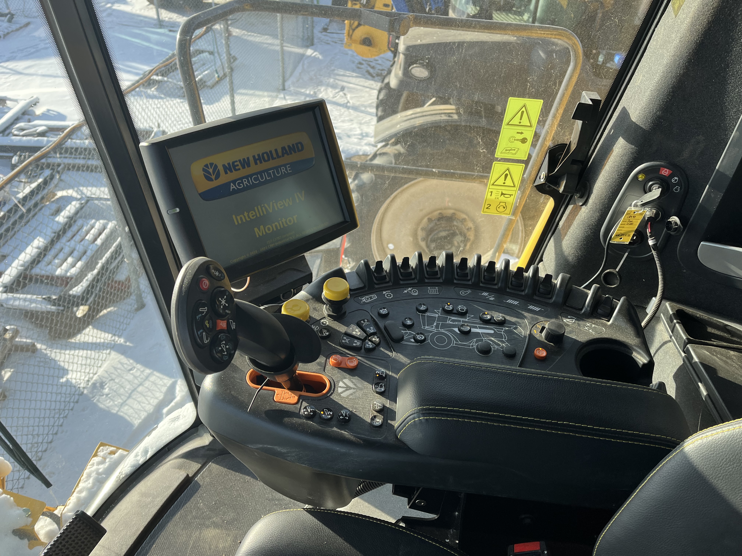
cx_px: 371
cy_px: 278
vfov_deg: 53.1
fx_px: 557
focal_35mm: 26
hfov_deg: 67.3
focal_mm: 5.1
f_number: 1.6
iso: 50
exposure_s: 1/631
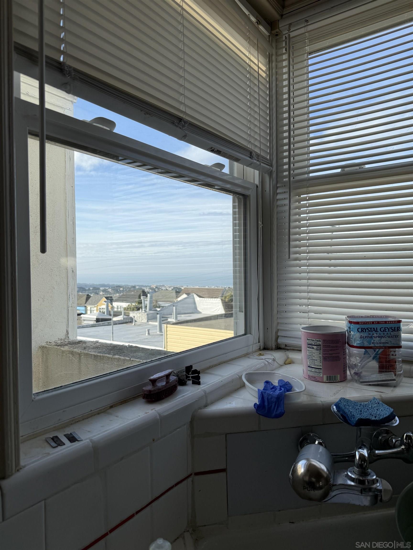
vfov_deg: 71.6
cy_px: 275
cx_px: 206
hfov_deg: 56.8
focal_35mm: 24
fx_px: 382
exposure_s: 1/2445
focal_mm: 6.76
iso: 80
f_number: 1.78
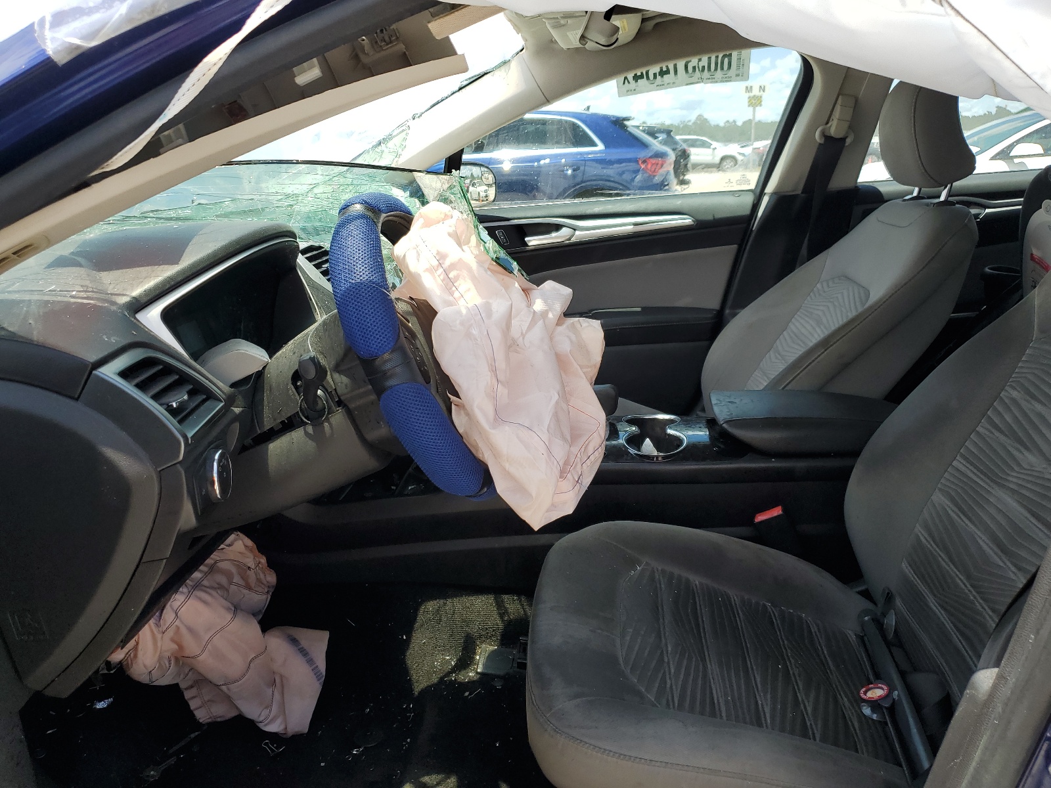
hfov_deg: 67.3
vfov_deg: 53.1
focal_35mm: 26
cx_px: 526
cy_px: 394
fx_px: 789
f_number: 1.5
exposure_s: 1/1250
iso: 50
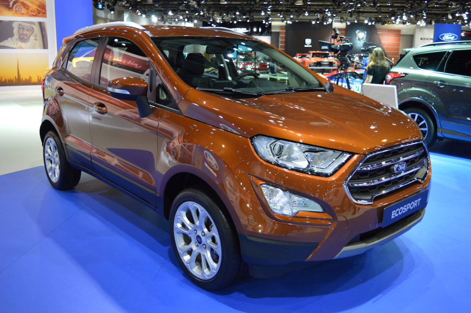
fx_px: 431
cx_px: 236
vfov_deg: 39.9
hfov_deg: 57.3
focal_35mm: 33
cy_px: 156
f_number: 3.8
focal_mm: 22
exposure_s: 1/30
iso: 400
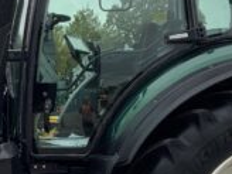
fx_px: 757
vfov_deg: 13.1
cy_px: 136
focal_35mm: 113
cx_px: 34
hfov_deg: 17.2
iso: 64
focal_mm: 3
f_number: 1.8
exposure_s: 1/88
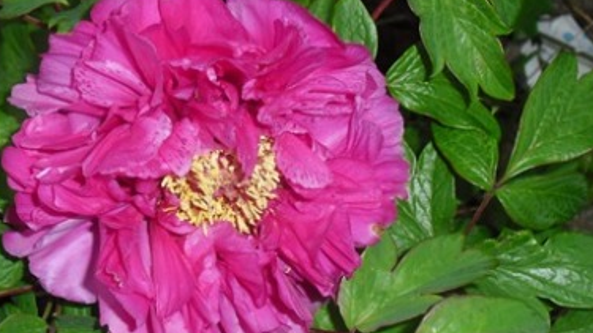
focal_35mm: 64
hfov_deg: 32.7
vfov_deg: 18.8
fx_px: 1006
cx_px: 223
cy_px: 178
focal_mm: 7.7
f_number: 3.4
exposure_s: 1/60
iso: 100
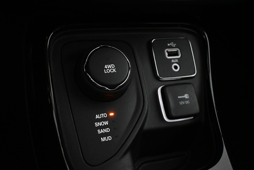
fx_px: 307
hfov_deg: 45.0
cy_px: 85
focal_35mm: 44
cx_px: 127
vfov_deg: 30.8
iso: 8000
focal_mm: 29
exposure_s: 1/50
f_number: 4.8
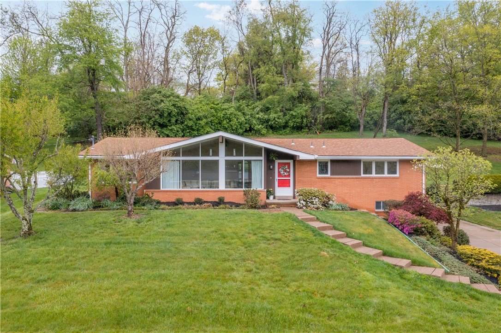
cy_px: 166
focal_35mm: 28
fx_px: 389
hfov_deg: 65.5
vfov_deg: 46.4
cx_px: 250
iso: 100
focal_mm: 10.26
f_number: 6.3
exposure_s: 1/120
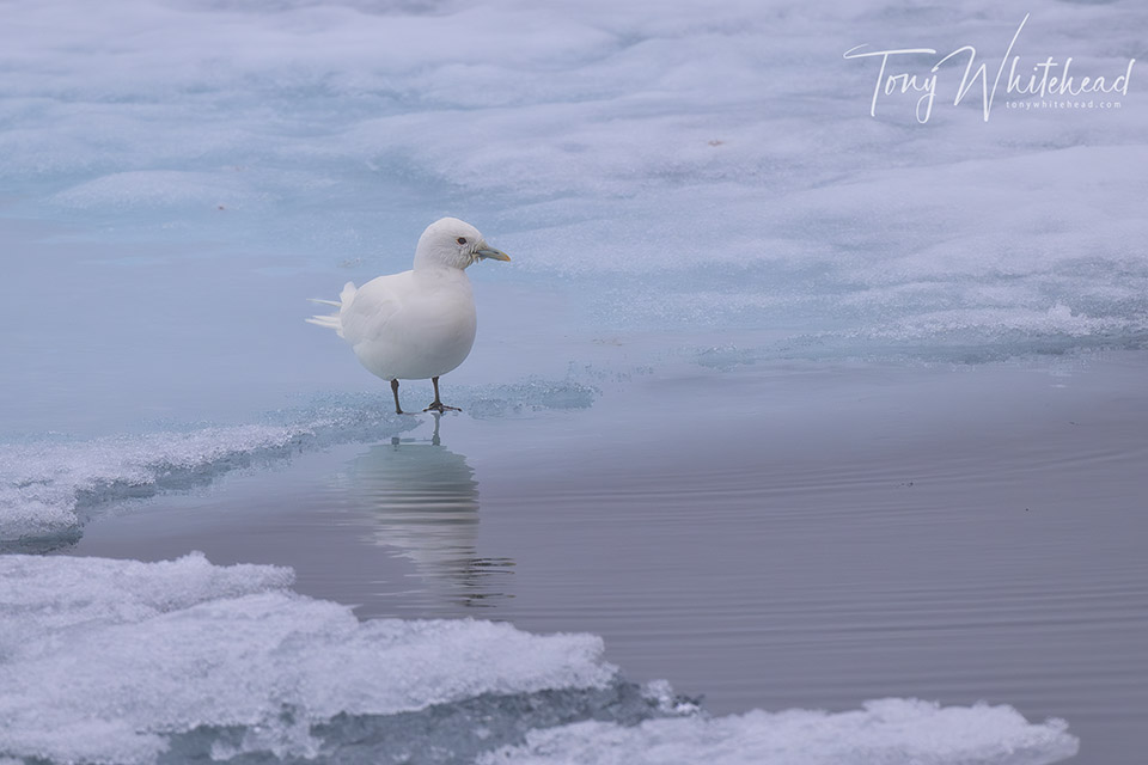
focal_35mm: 800
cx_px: 574
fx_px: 25509
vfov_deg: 1.7
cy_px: 382
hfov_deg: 2.6
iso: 1600
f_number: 8
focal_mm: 800
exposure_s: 1/1600
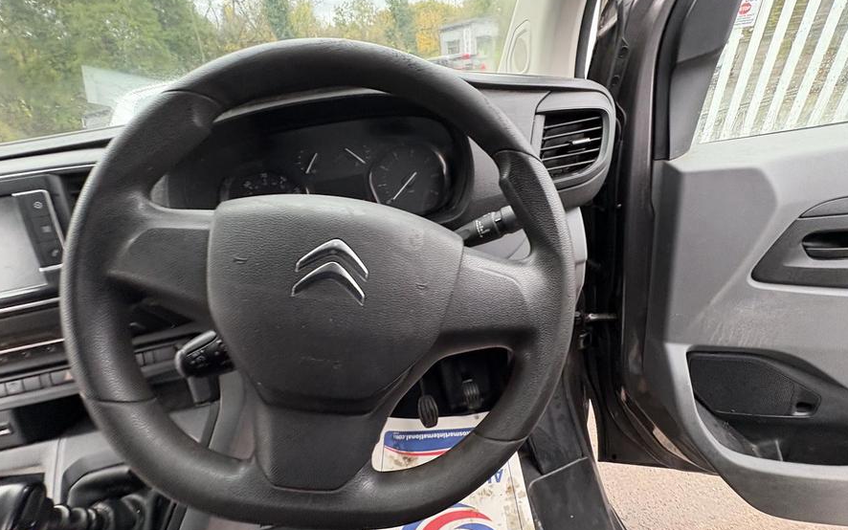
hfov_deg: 101.5
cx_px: 423
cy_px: 268
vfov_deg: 74.8
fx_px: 347
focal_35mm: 15
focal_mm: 2.22
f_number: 2.2
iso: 200
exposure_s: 1/68
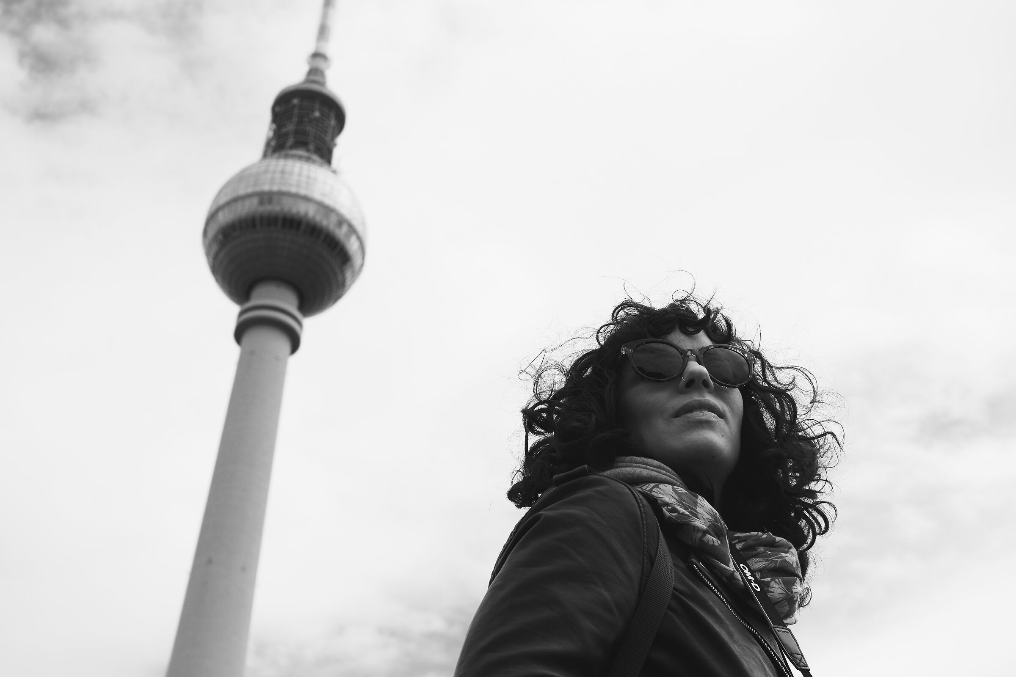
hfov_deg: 37.5
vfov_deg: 25.5
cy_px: 338
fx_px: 1496
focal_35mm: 53
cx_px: 508
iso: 200
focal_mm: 35
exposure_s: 1/2000
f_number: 5.6
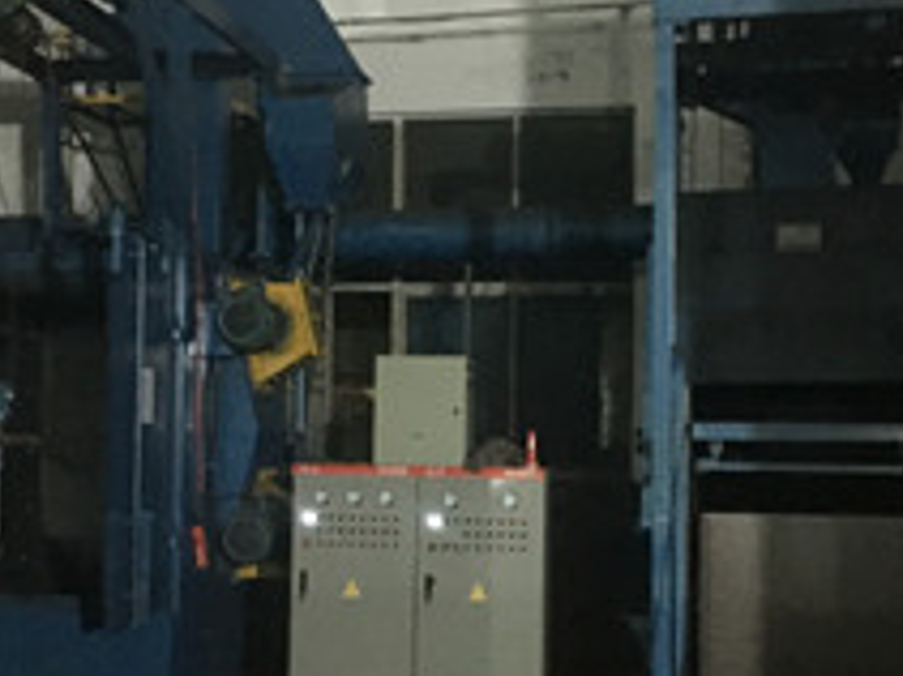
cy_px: 381
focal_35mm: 55
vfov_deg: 26.5
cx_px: 471
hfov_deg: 34.9
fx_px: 1434
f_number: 2.2
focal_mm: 4.15
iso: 320
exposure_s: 1/4
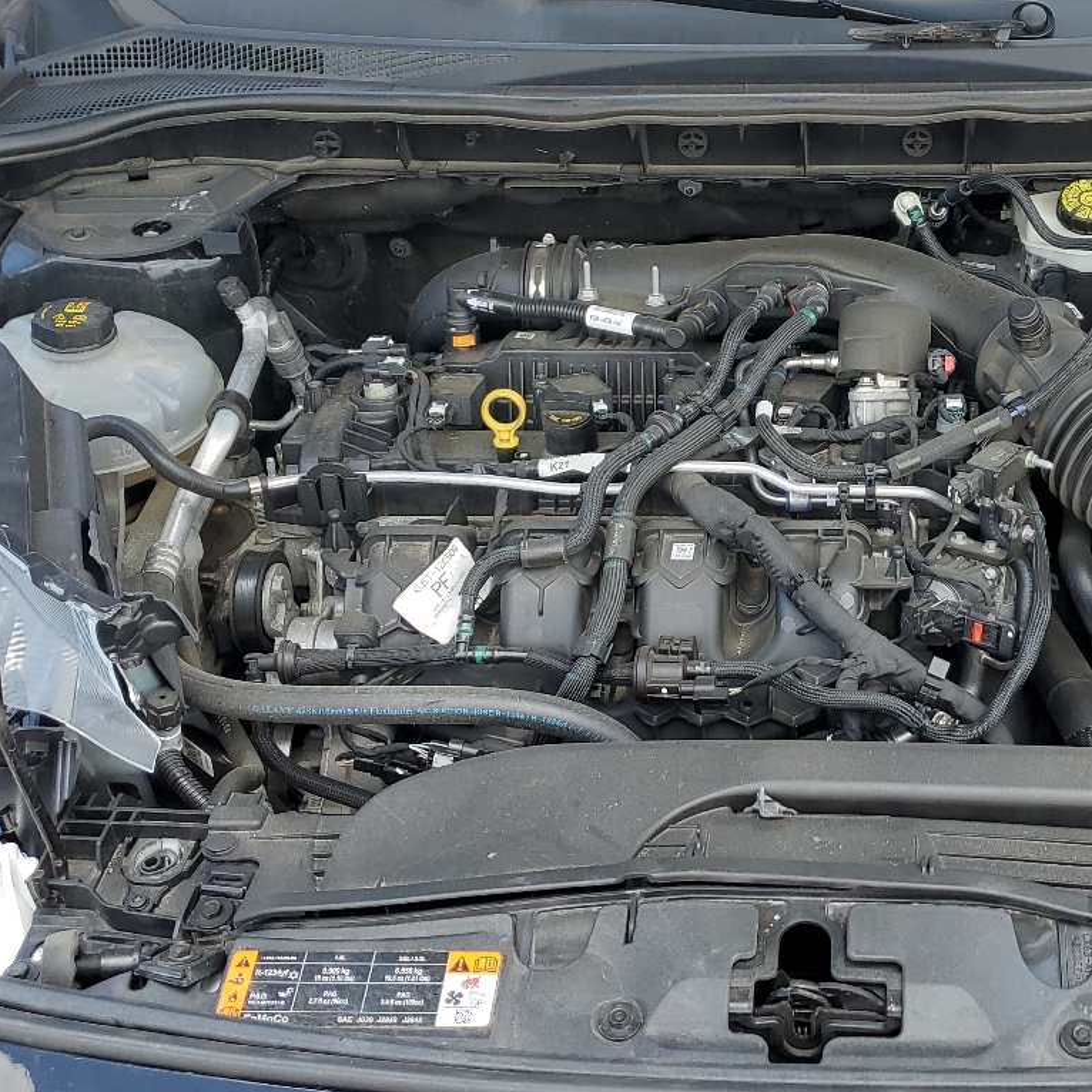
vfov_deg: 35.2
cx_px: 773
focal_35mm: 48
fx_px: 1713
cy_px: 419
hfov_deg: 34.8
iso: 50
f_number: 1.5
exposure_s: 1/769
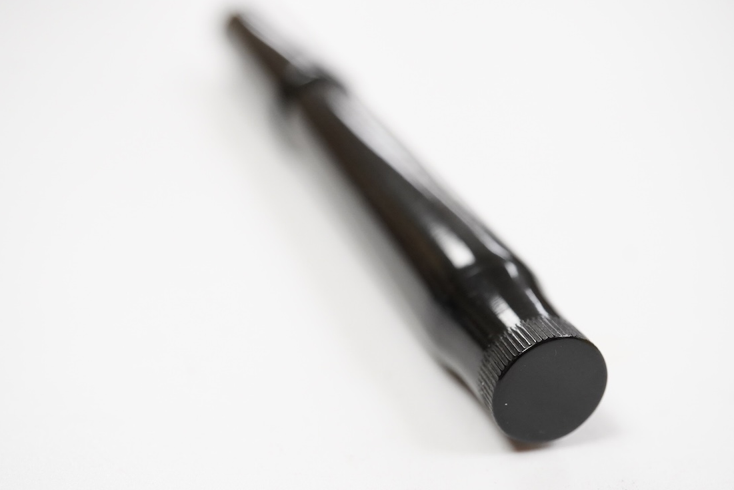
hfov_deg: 42.7
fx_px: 938
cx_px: 362
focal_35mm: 46
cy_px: 249
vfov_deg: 29.2
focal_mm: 30
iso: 2500
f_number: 9
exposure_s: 1/200
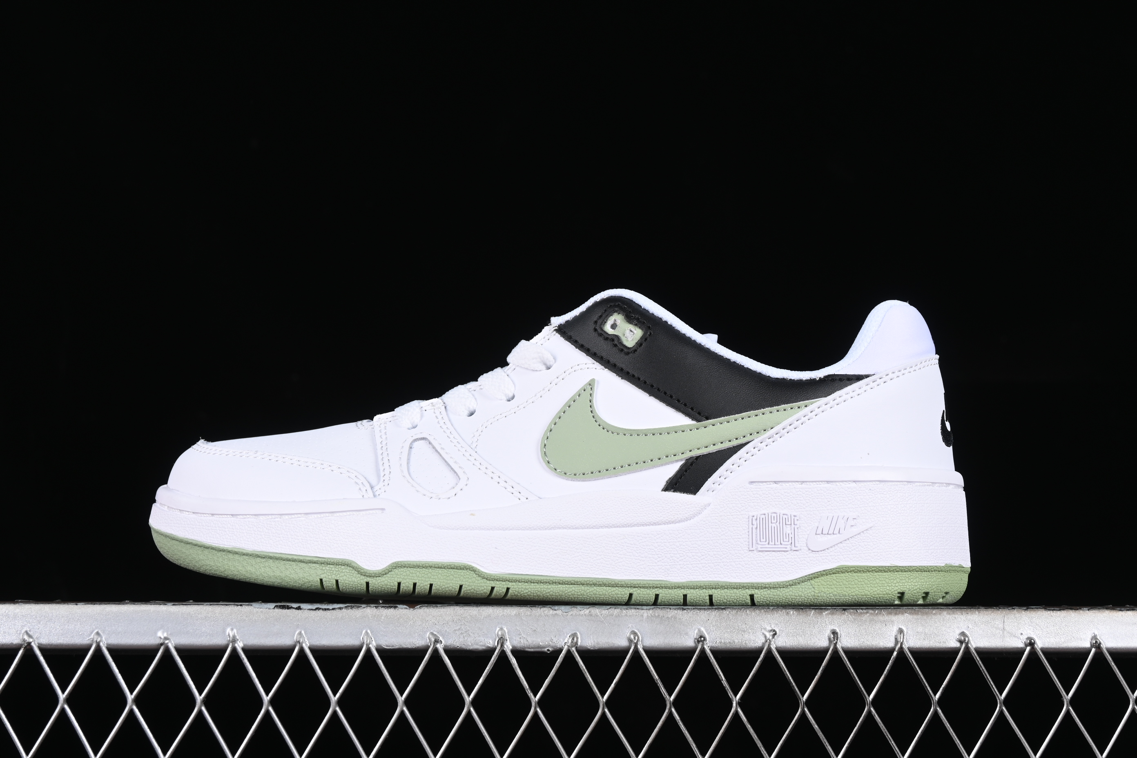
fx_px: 2369
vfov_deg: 18.2
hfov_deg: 27.0
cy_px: 379
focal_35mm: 75
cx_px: 568
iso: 160
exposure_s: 1/80
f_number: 8
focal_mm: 50
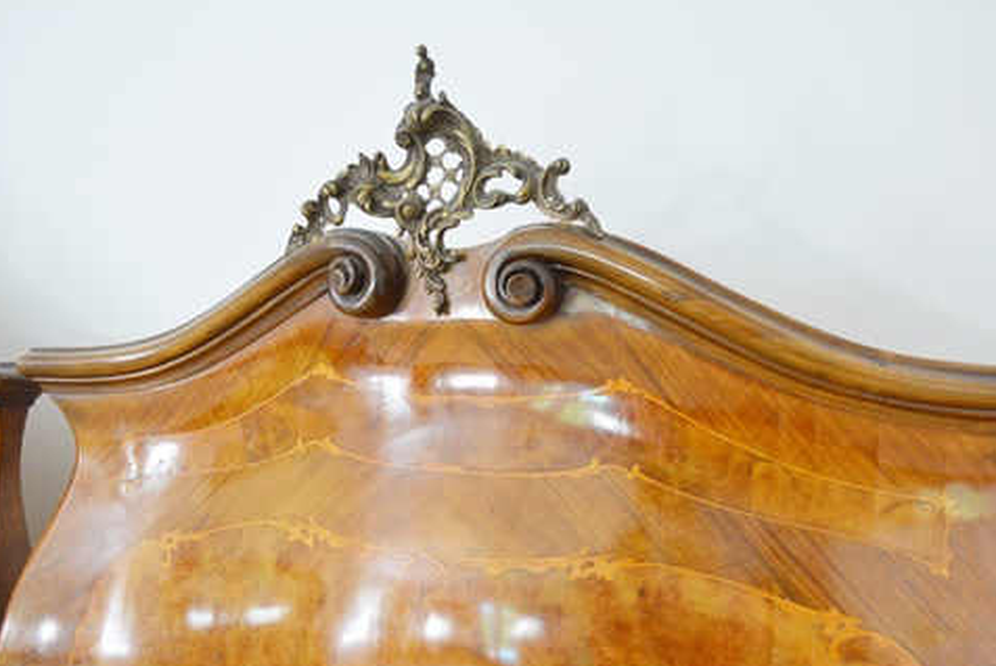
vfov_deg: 38.7
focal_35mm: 34
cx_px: 536
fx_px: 941
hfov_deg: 55.7
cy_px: 413
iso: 720
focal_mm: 18
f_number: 4
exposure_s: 1/60
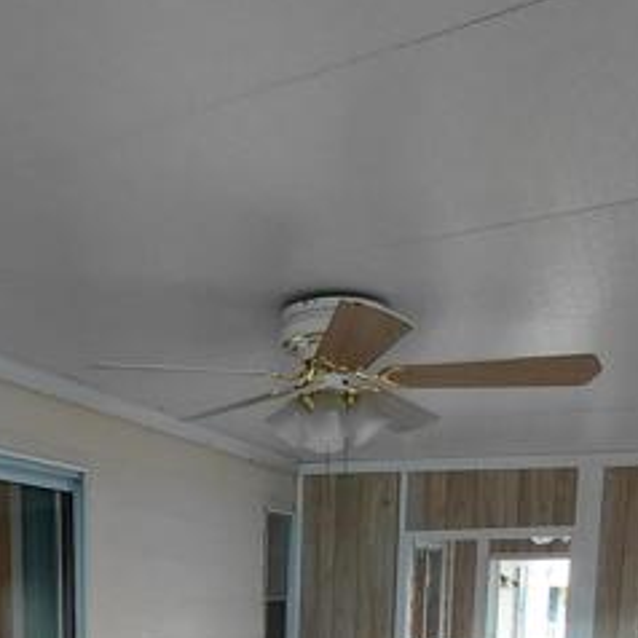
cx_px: 185
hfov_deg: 42.9
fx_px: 792
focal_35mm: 38
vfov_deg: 36.5
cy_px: 716
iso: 80
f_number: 2.2
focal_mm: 1.64
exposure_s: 1/60
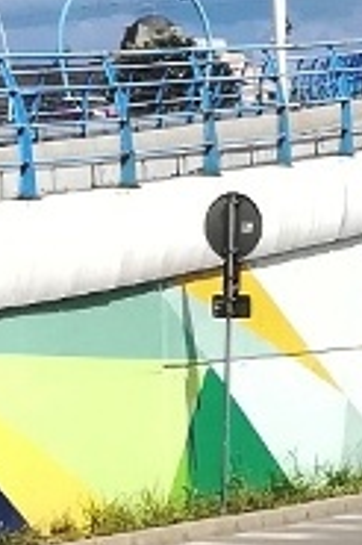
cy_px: 197
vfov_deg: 9.7
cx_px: 739
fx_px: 3219
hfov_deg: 6.3
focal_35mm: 213
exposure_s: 1/861
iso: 50
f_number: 2.2
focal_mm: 3.83
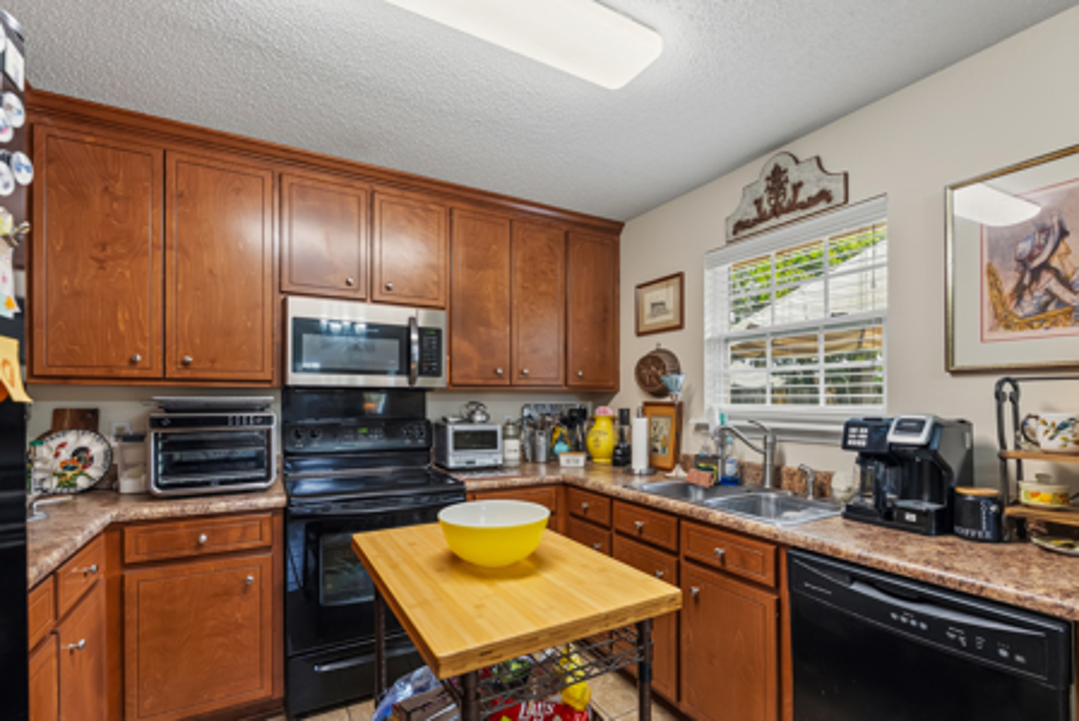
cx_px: 540
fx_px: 480
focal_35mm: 16
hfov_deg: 96.7
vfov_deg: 73.8
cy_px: 360
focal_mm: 16
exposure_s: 1/30
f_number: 5.6
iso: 5000
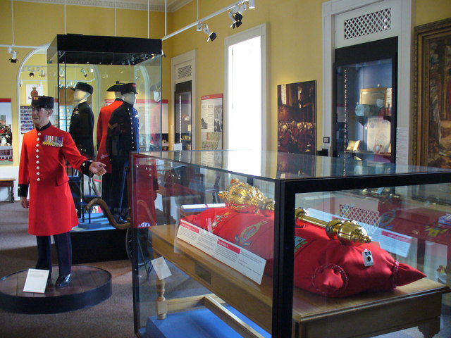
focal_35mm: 37
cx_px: 226
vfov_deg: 38.7
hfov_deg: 50.1
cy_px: 169
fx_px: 482
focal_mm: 6.1
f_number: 2.8
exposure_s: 1/13
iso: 200
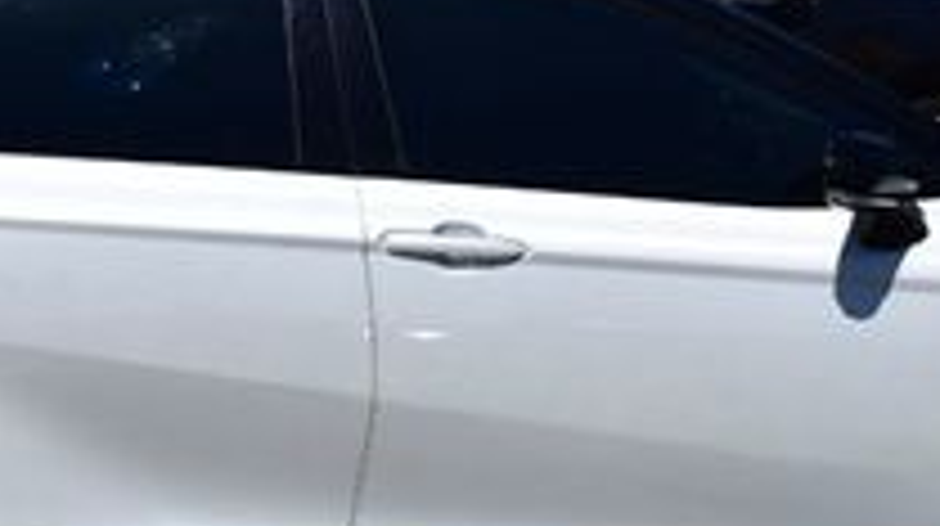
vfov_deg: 7.8
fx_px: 3834
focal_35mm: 154
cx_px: 427
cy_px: 184
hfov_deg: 14.0
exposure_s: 1/800
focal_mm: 32
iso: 200
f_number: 11
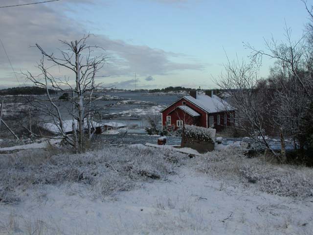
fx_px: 515
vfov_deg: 25.7
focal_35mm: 57
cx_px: 156
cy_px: 118
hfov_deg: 33.8
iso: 100
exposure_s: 1/346
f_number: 6.9
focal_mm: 11.8
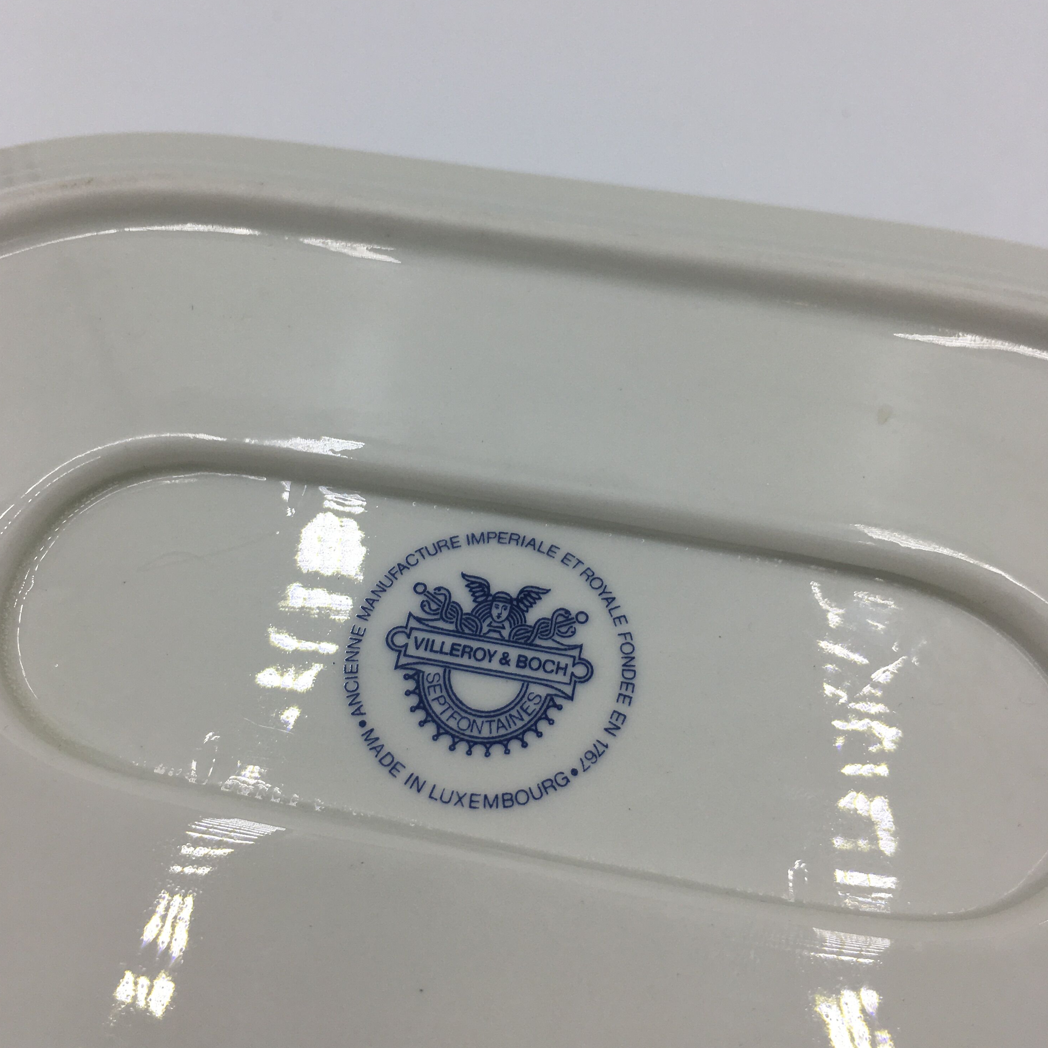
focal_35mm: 35
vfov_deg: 47.2
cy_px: 484
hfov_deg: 47.2
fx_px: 1199
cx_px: 515
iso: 25
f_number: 2.2
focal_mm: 4.15
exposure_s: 1/334
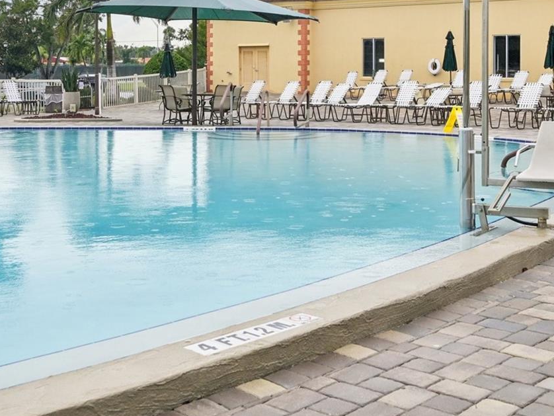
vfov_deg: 26.1
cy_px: 82
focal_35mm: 55
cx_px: 284
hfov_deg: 34.9
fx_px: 880
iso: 400
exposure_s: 1/500
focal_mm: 30
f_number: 8
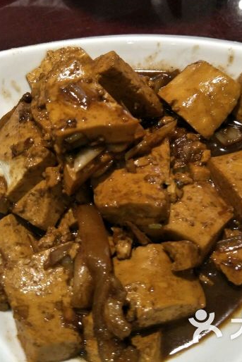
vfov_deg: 55.8
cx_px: 119
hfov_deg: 38.9
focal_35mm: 34
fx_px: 343
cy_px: 178
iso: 303
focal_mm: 4.1
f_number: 1.7
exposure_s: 1/33
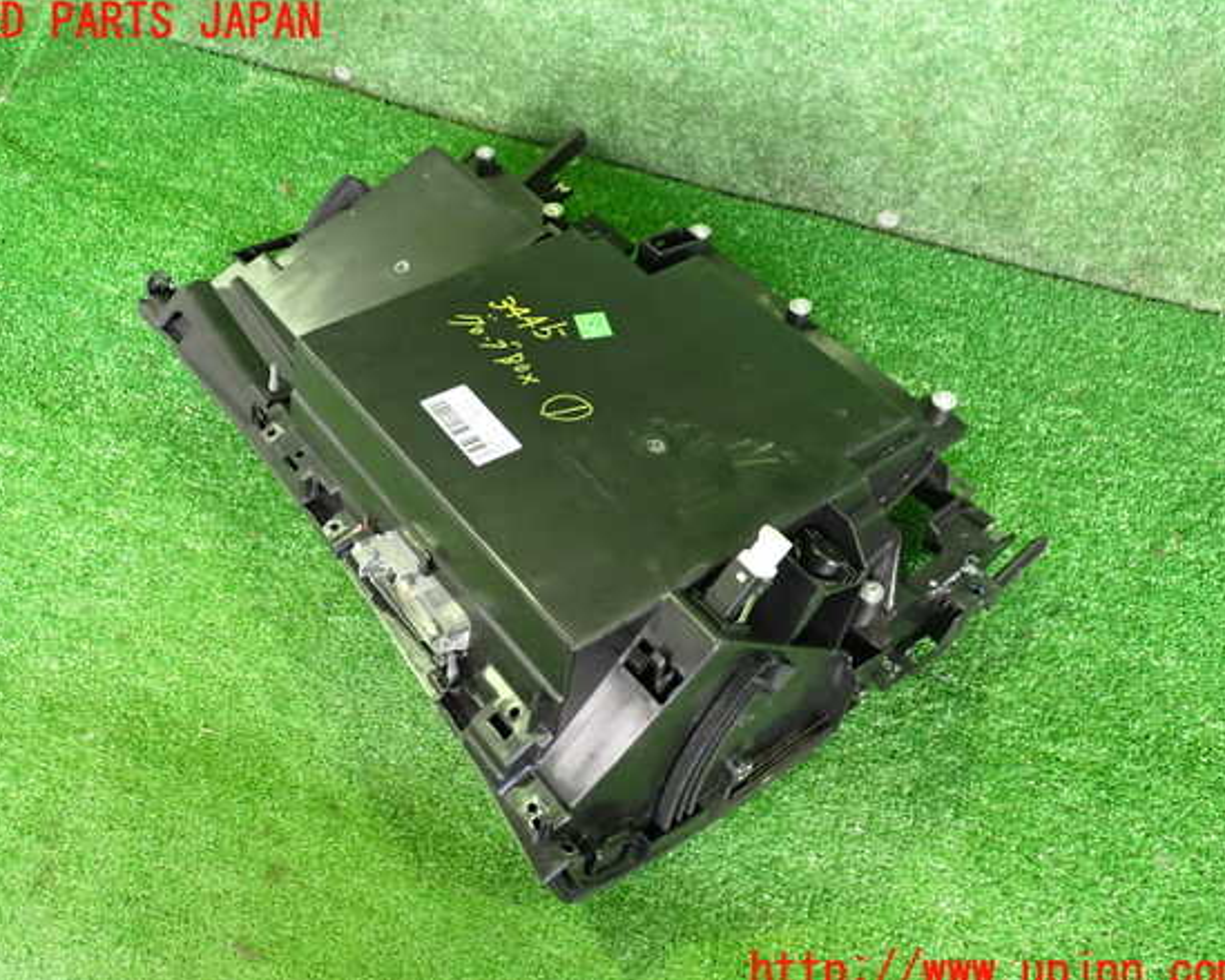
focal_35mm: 32
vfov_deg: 45.8
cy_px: 498
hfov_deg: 55.6
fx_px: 1160
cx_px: 585
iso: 800
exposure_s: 1/30
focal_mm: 5.4
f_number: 2.3
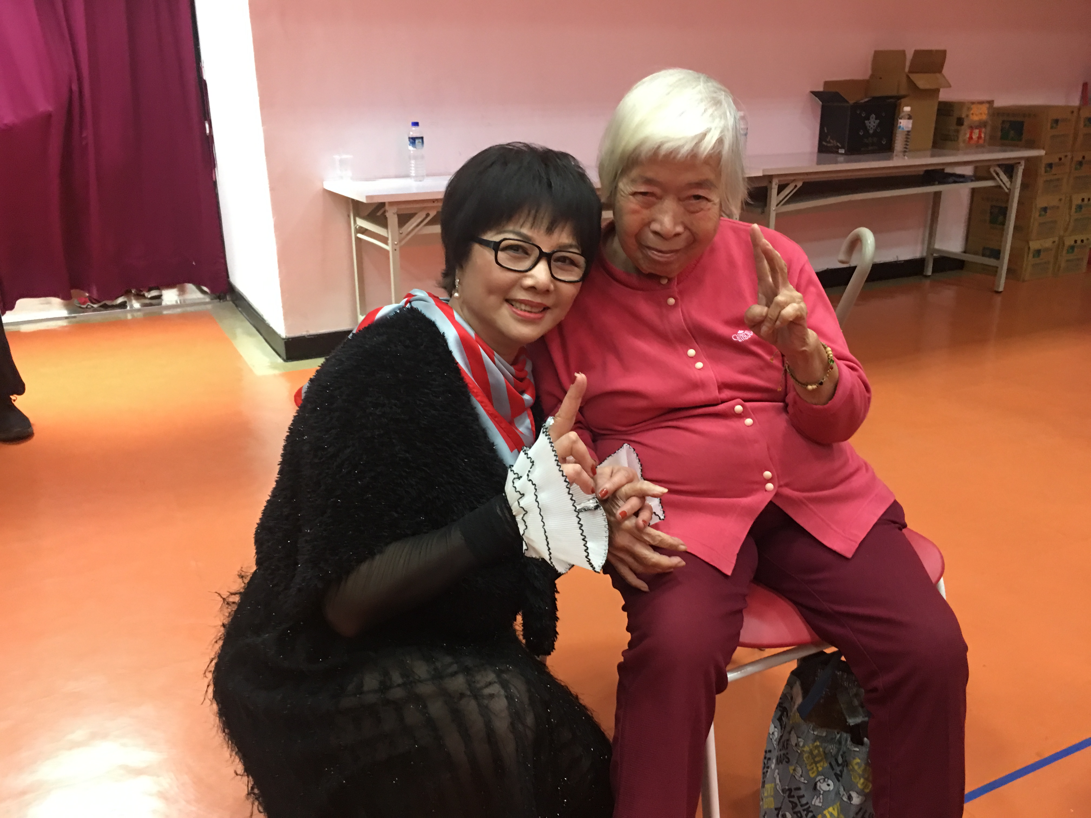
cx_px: 546
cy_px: 409
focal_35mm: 29
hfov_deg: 61.7
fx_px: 914
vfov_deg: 48.2
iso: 100
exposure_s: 1/10
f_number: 2.2
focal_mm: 4.15
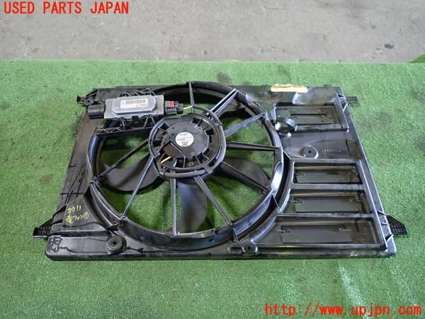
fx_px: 307
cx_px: 212
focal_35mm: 25
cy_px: 160
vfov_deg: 54.9
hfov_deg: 69.4
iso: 320
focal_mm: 4.5
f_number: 2
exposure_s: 1/30
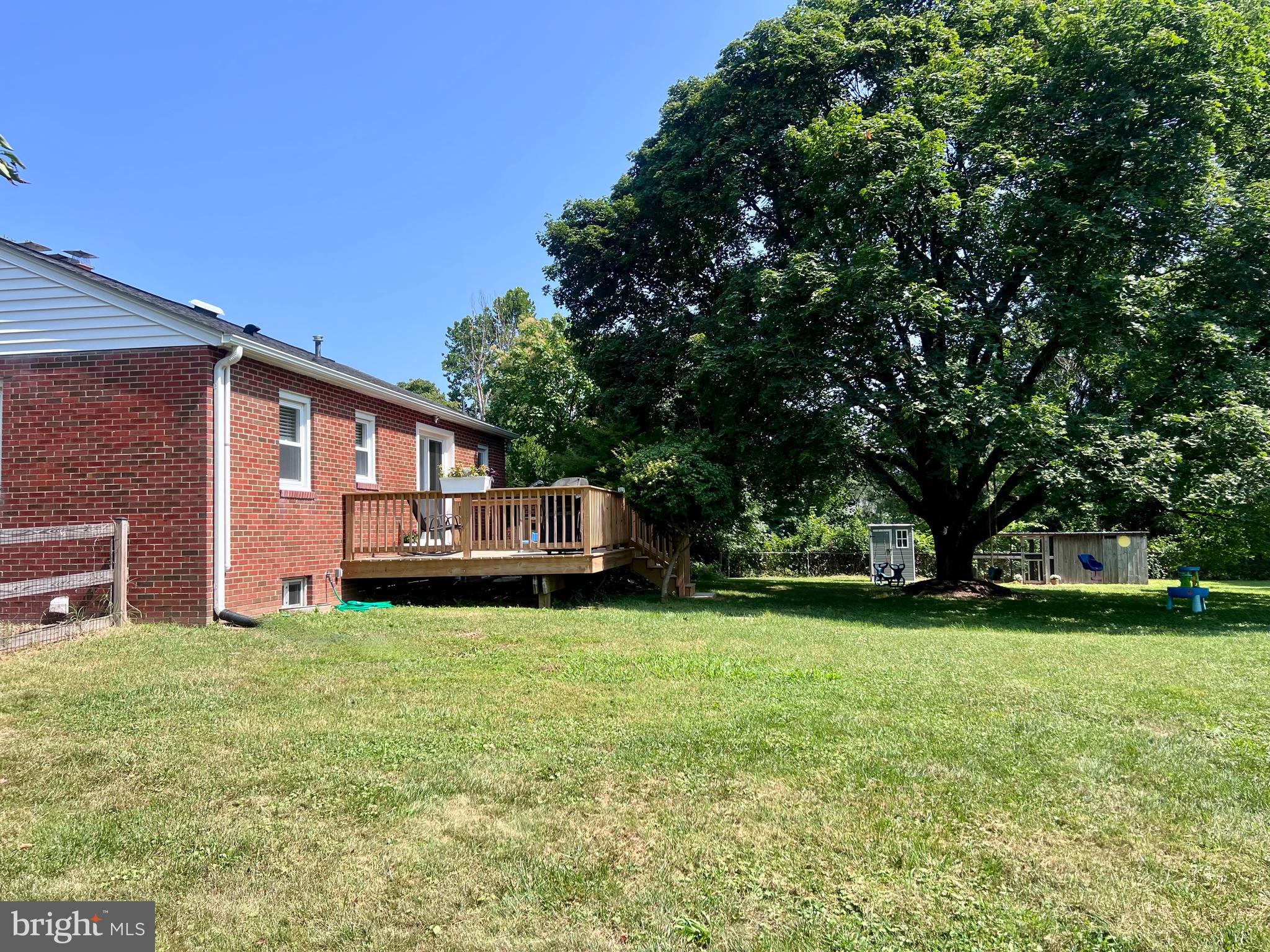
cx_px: 635
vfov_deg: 53.1
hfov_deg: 67.3
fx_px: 954
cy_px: 476
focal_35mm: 26
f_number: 1.5
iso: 50
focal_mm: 5.7
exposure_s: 1/2208
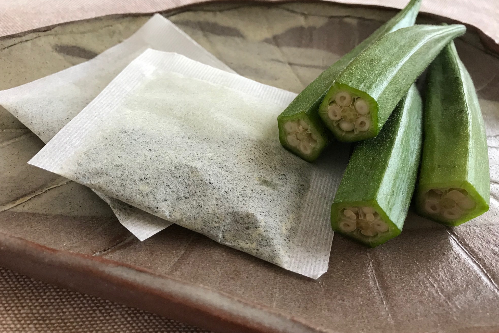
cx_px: 248
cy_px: 162
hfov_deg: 61.9
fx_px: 416
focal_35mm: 30
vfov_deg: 43.6
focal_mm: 3.99
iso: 40
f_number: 1.8
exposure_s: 1/17
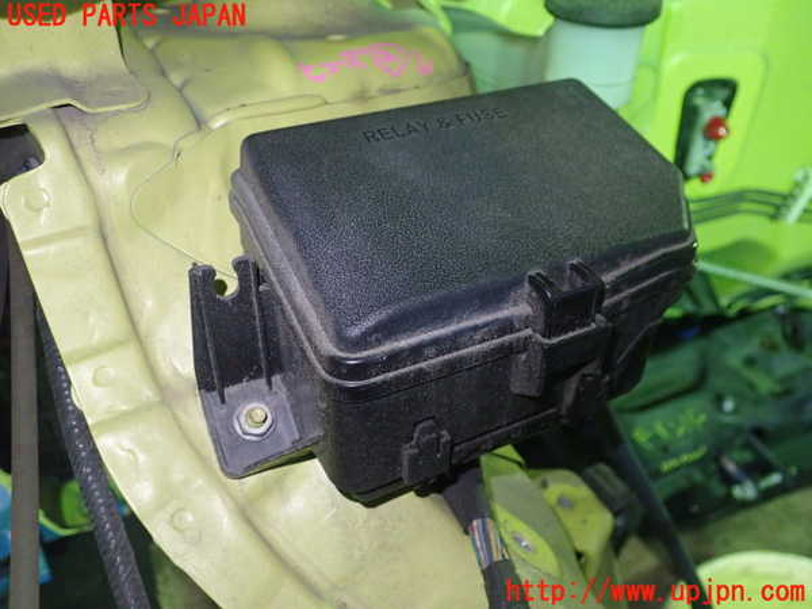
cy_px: 304
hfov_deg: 60.0
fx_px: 704
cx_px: 406
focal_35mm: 30
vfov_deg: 46.8
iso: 640
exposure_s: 1/30
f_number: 2.3
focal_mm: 5.5
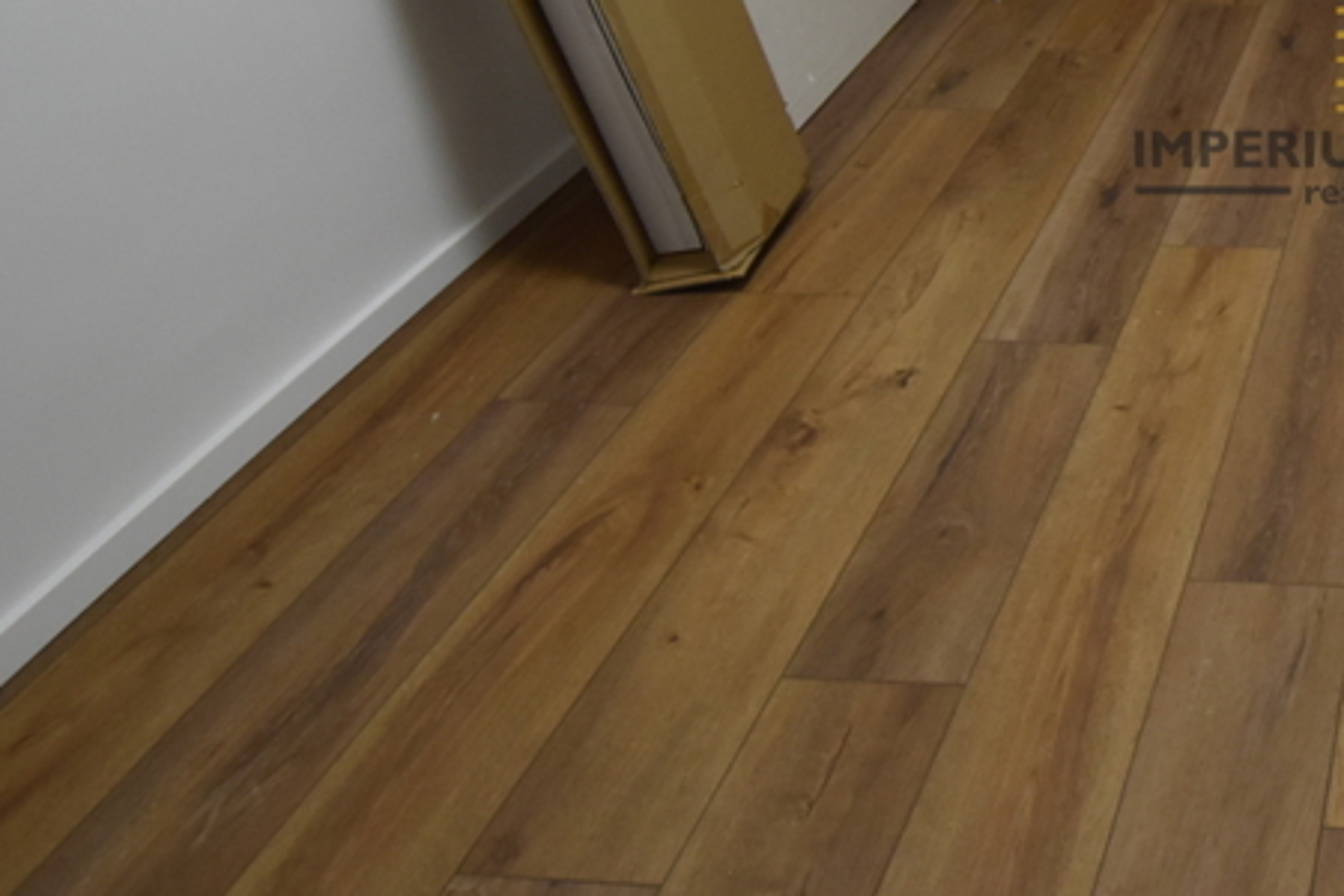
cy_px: 12
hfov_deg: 39.8
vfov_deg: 31.1
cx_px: 1466
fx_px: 1493
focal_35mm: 40
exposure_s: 1/30
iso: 800
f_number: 4.5
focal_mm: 10
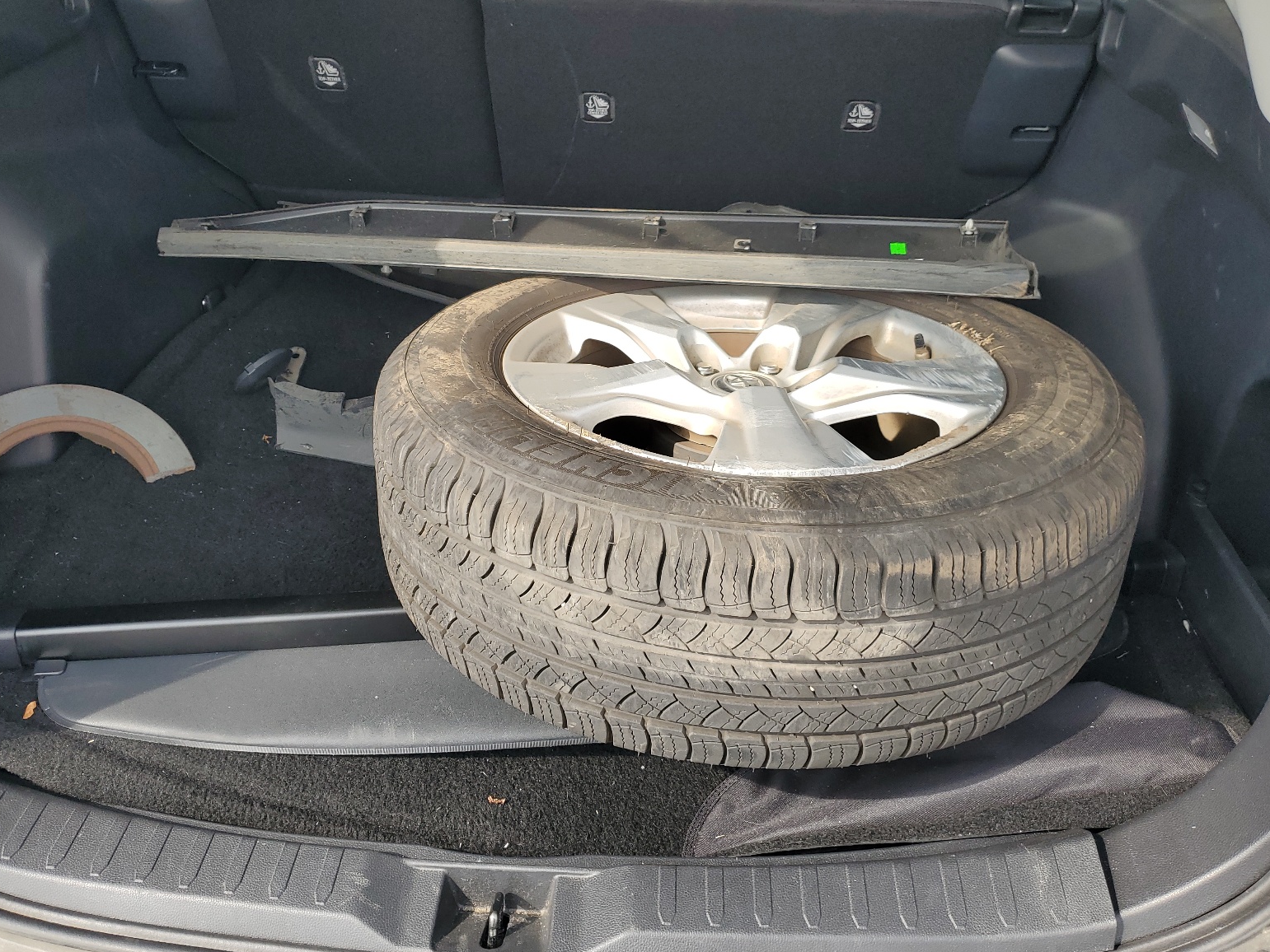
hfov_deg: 65.3
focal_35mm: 27
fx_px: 991
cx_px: 621
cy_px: 478
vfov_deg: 51.4
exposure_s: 1/625
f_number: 1.5
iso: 50
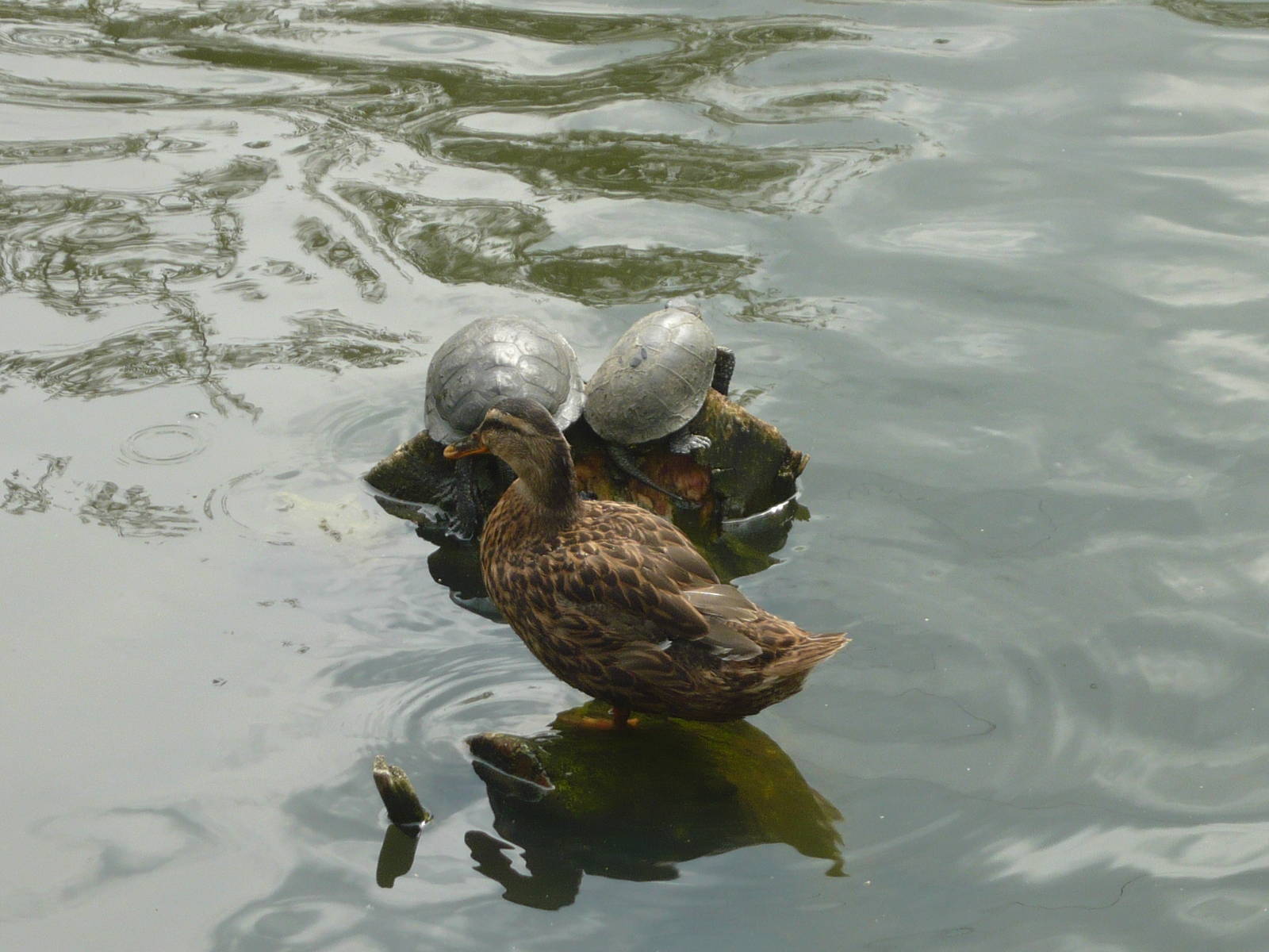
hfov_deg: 12.3
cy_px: 476
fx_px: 5865
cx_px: 634
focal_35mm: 160
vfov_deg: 9.3
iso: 100
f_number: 5.1
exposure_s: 1/160
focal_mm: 16.5
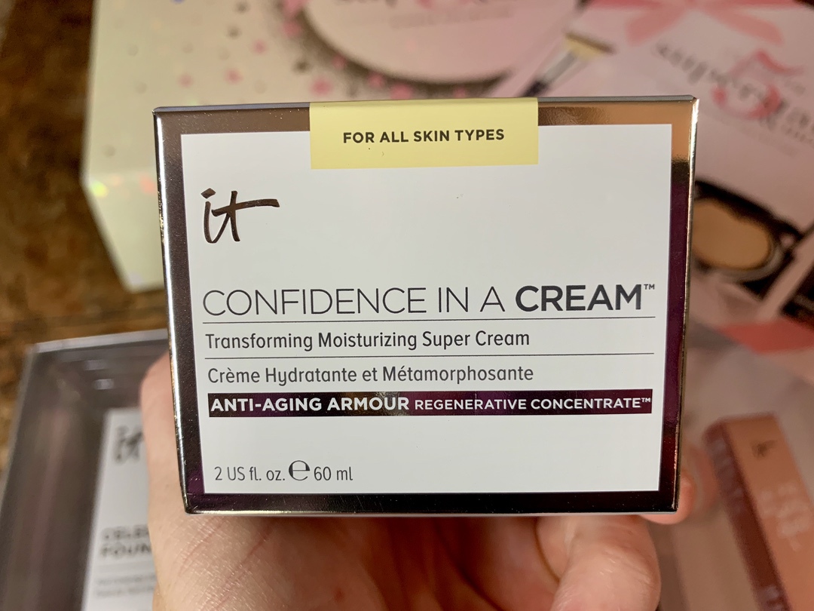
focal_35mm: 26
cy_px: 306
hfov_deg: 67.3
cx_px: 407
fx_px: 611
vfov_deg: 53.1
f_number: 1.8
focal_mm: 4.25
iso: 100
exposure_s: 1/95
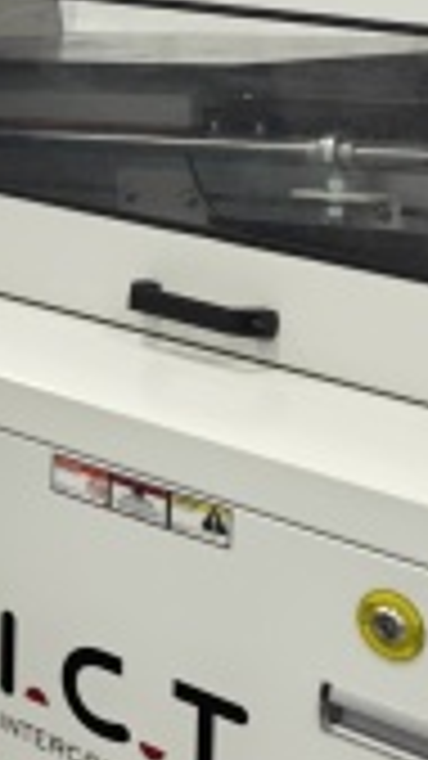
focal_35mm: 111
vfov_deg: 18.8
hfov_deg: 8.5
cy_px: 16
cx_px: -996
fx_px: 2241
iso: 100
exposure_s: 1/100
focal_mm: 6.06
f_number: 1.6
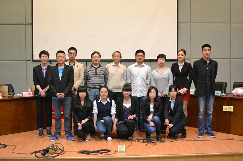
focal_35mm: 42
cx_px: 122
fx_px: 283
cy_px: 80
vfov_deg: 31.9
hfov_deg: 46.4
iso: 3200
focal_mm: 28
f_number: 4.5
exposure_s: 1/20
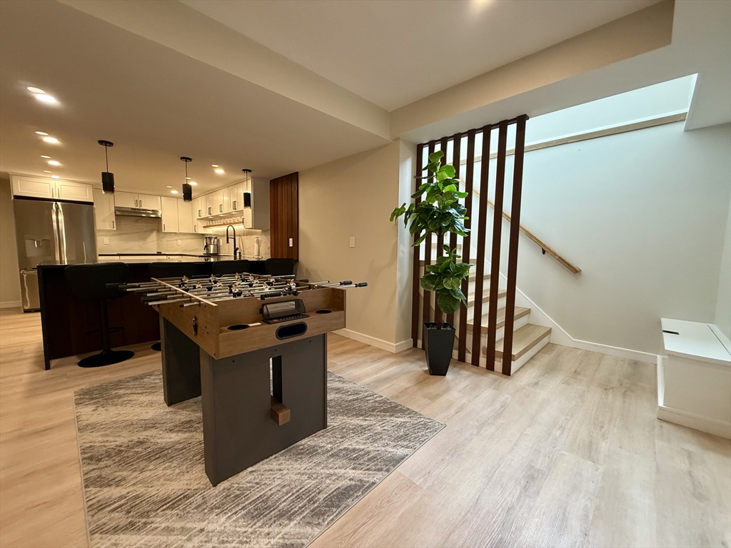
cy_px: 274
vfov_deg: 85.7
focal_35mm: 14
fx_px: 296
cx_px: 366
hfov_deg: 102.1
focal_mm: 2.22
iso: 250
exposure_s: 1/60
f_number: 2.2
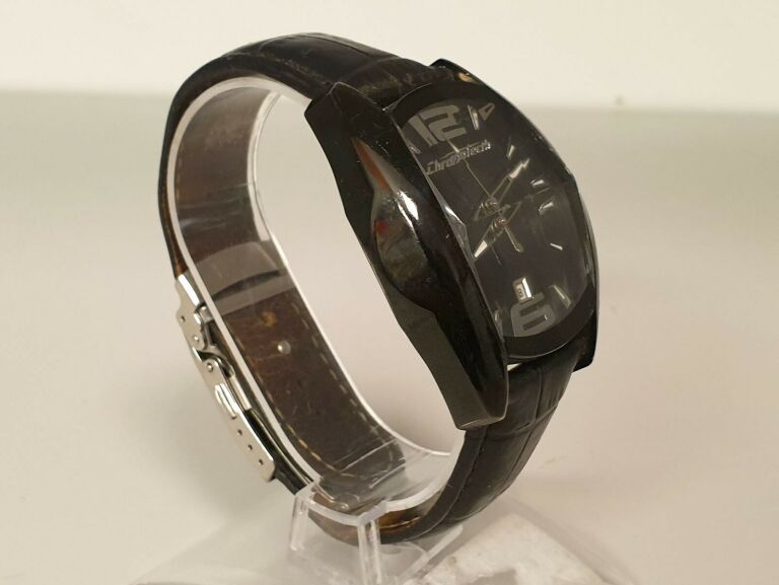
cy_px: 292
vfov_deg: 53.1
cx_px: 390
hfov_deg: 67.3
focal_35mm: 26
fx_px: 585
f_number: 2.4
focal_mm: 4.3
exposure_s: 1/50
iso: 250
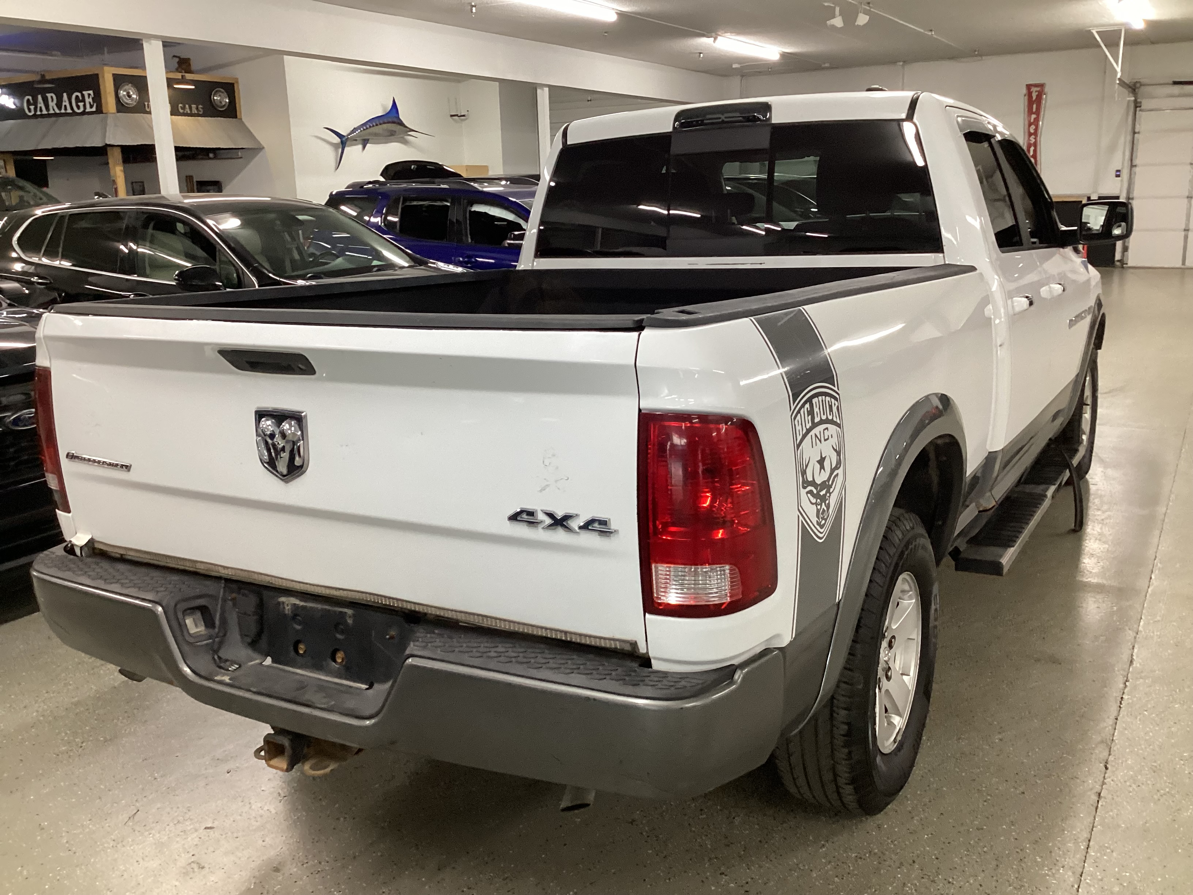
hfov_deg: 58.4
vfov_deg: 45.4
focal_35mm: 31
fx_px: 1068
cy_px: 448
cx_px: 596
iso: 200
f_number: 2.4
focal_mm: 3.3
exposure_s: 1/60
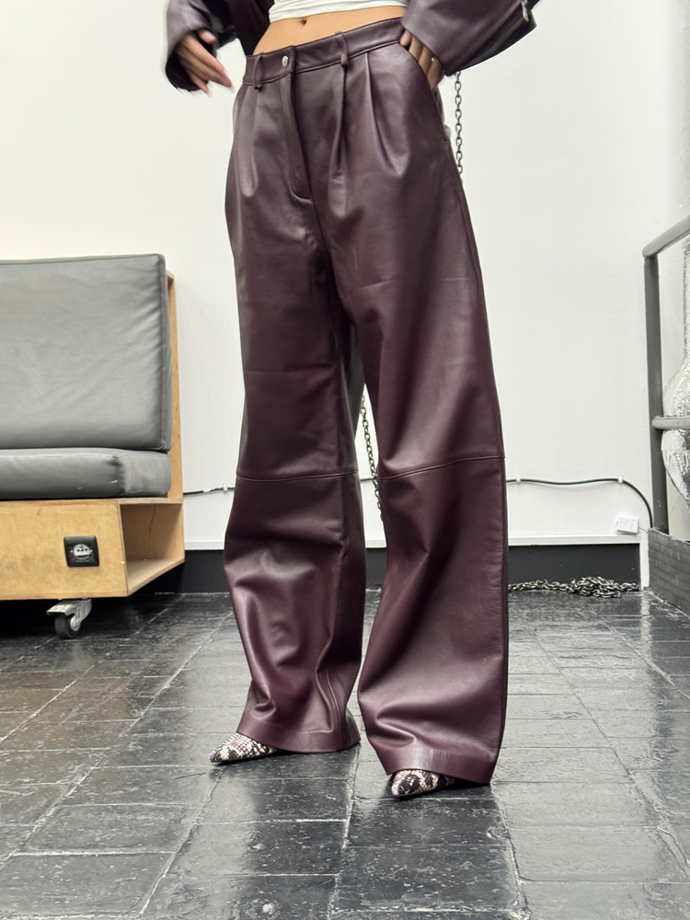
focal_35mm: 48
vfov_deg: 39.7
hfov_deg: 30.3
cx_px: 345
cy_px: 460
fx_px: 1276
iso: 200
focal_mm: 6.76
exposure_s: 1/50
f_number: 1.78
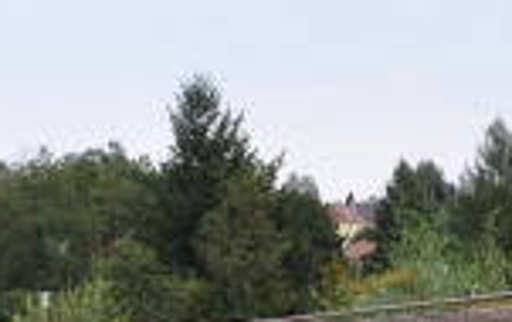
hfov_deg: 18.7
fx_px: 1524
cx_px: 51
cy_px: 422
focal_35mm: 109
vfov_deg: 11.7
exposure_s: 1/200
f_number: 7.1
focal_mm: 18
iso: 200
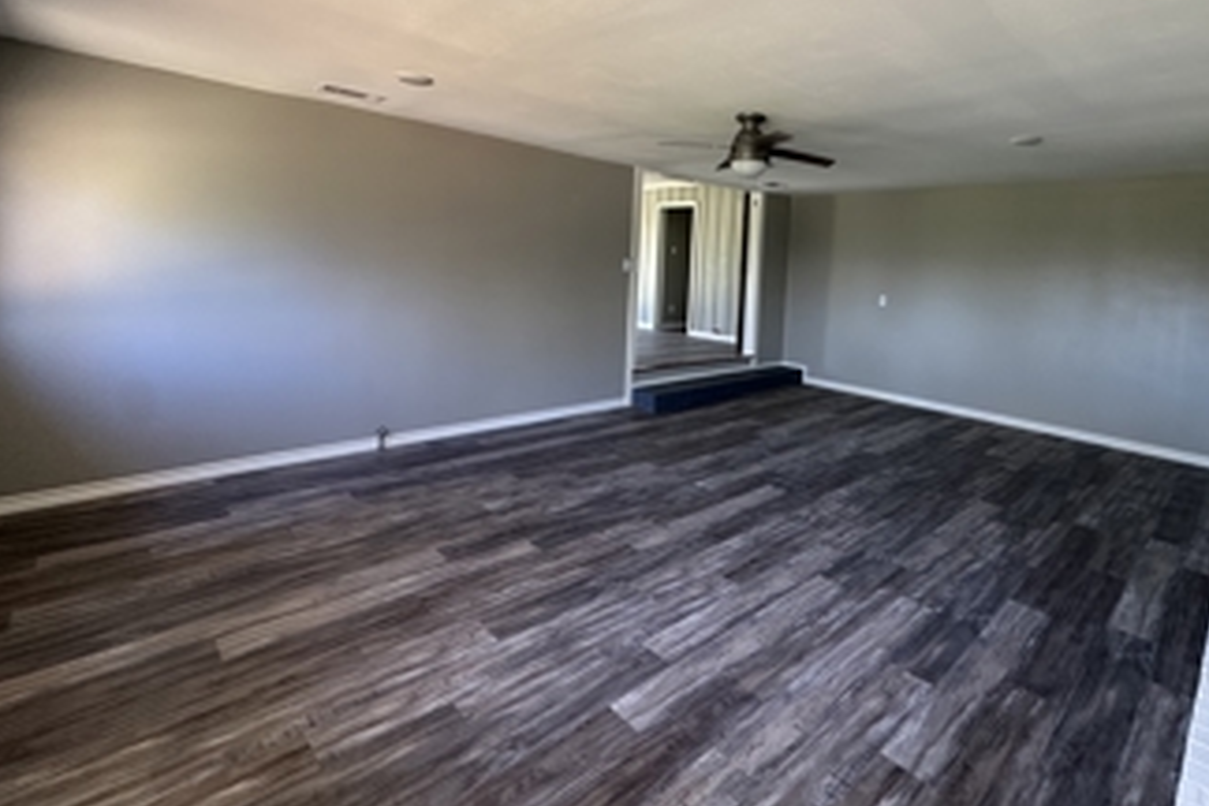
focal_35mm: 18
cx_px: 728
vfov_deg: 66.3
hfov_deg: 88.8
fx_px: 604
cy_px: 299
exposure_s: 1/99
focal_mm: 2.22
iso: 320
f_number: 2.2
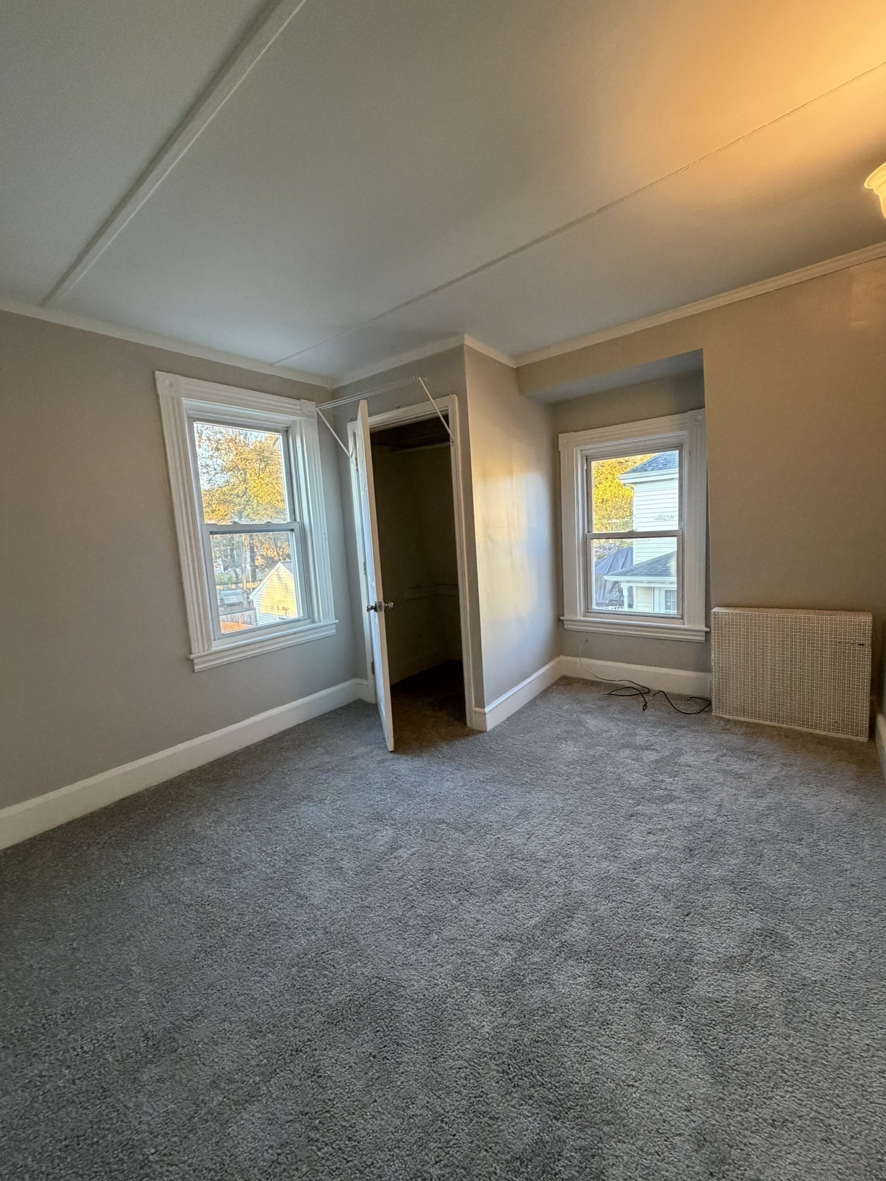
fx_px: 478
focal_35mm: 14
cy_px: 590
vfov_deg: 102.1
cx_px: 443
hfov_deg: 85.7
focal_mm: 2.22
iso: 400
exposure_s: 1/60
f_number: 2.2
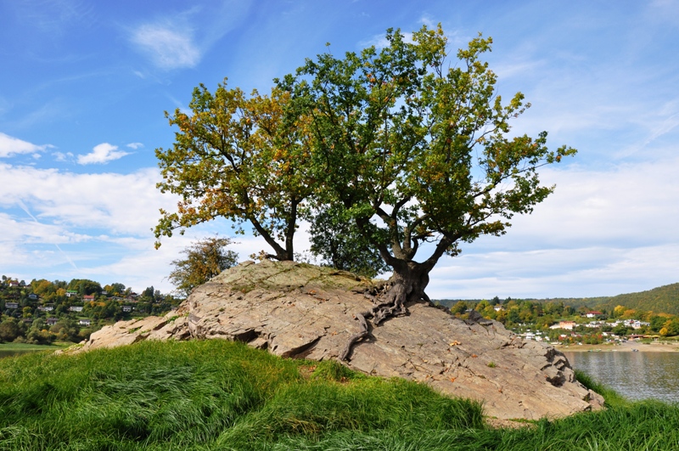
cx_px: 340
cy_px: 226
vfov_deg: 41.6
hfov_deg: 59.6
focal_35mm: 32
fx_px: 593
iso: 200
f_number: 10
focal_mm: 21
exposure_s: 1/250
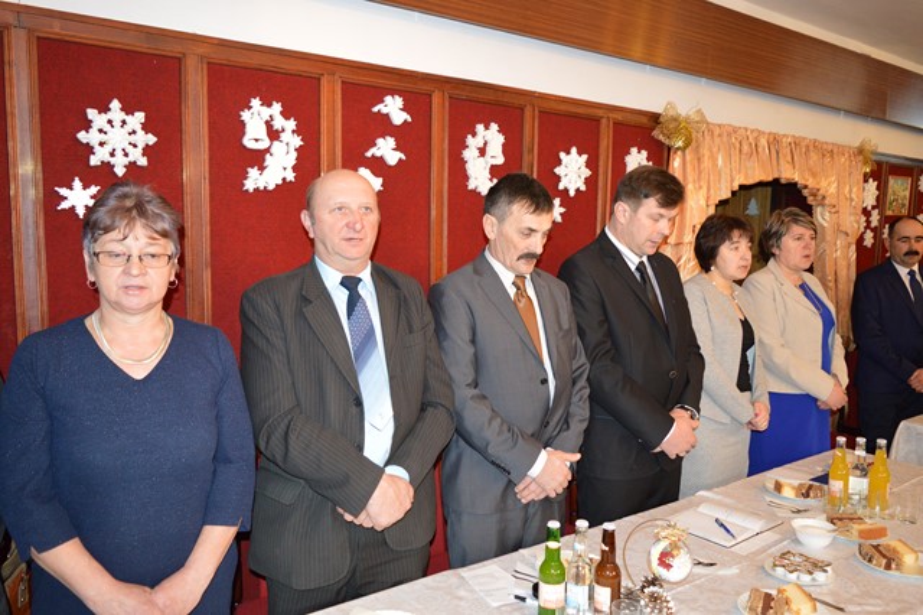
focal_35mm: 27
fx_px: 692
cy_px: 308
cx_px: 462
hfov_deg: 67.4
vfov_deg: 47.9
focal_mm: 18
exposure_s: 1/60
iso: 1250
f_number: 3.5
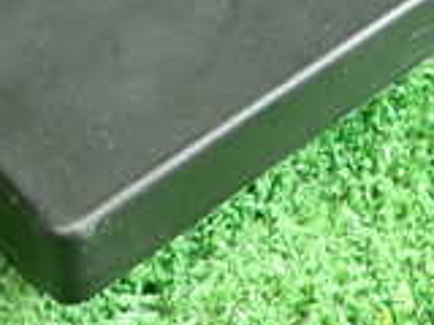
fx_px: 1179
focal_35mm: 94
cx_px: 206
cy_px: -87
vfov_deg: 15.1
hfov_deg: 20.9
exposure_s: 1/30
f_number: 2
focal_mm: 4.5
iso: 250
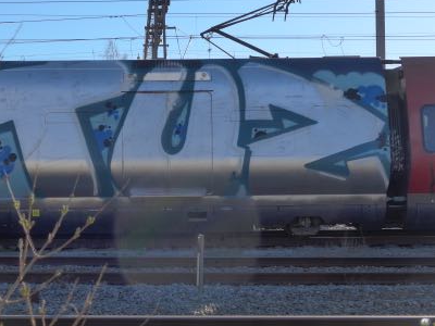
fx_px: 691
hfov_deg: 34.8
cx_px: 165
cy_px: 156
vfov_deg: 26.6
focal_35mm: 55
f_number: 4.5
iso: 160
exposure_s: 1/800
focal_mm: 9
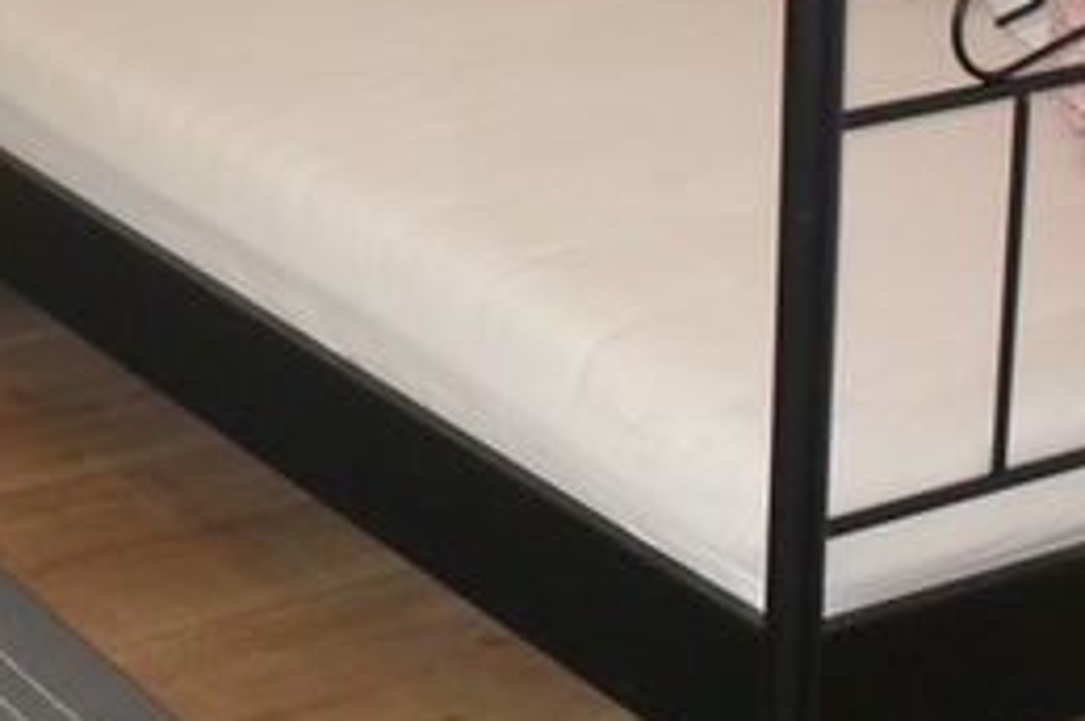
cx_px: 107
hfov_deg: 17.1
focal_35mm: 118
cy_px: -13
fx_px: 3552
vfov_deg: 11.5
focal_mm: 8.8
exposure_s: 1/45
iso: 200
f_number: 3.3
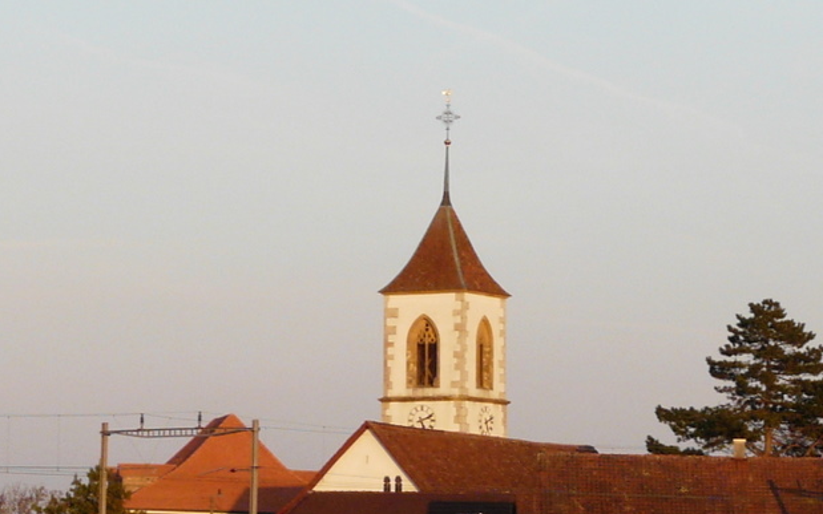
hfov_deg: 15.0
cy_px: 426
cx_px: 573
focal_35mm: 139
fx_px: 3118
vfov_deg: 9.4
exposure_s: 1/250
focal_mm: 13.3
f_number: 4
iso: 100
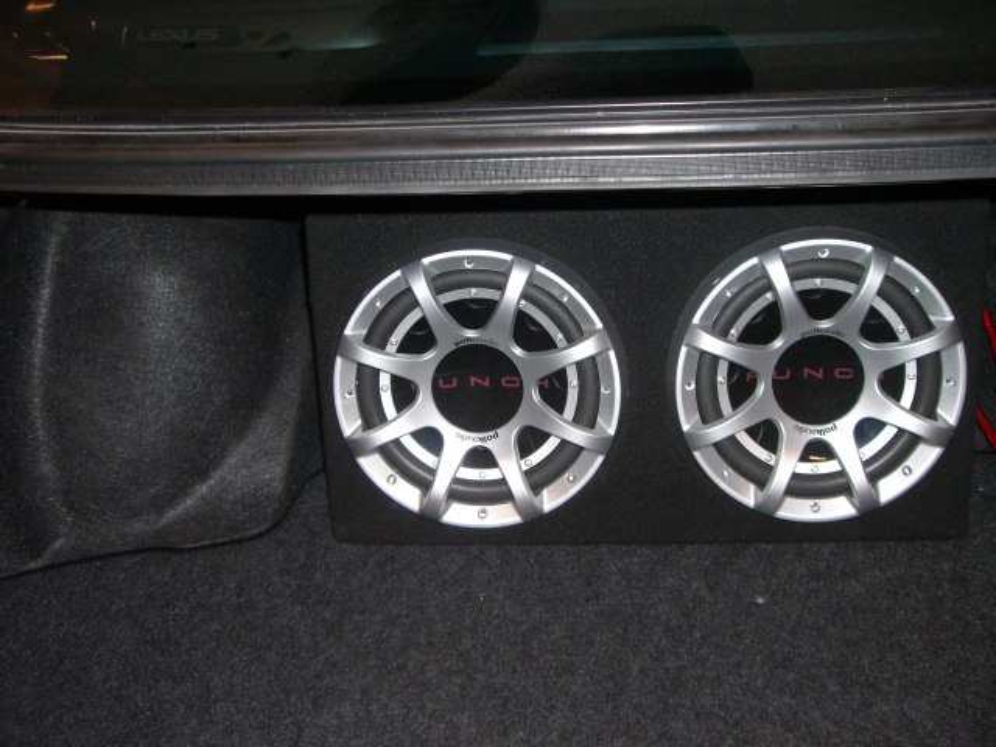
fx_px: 1093
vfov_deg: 37.7
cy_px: 374
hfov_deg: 49.0
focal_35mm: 38
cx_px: 498
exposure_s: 1/60
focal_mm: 6.2
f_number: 2.7
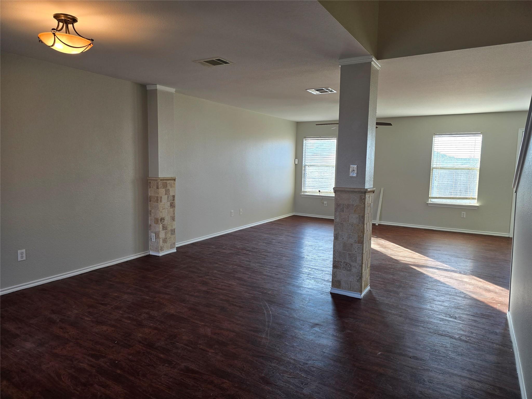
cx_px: 266
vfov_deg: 58.9
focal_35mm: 23
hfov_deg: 73.9
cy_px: 200
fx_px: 353
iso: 64
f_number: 1.7
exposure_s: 1/120
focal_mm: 6.3
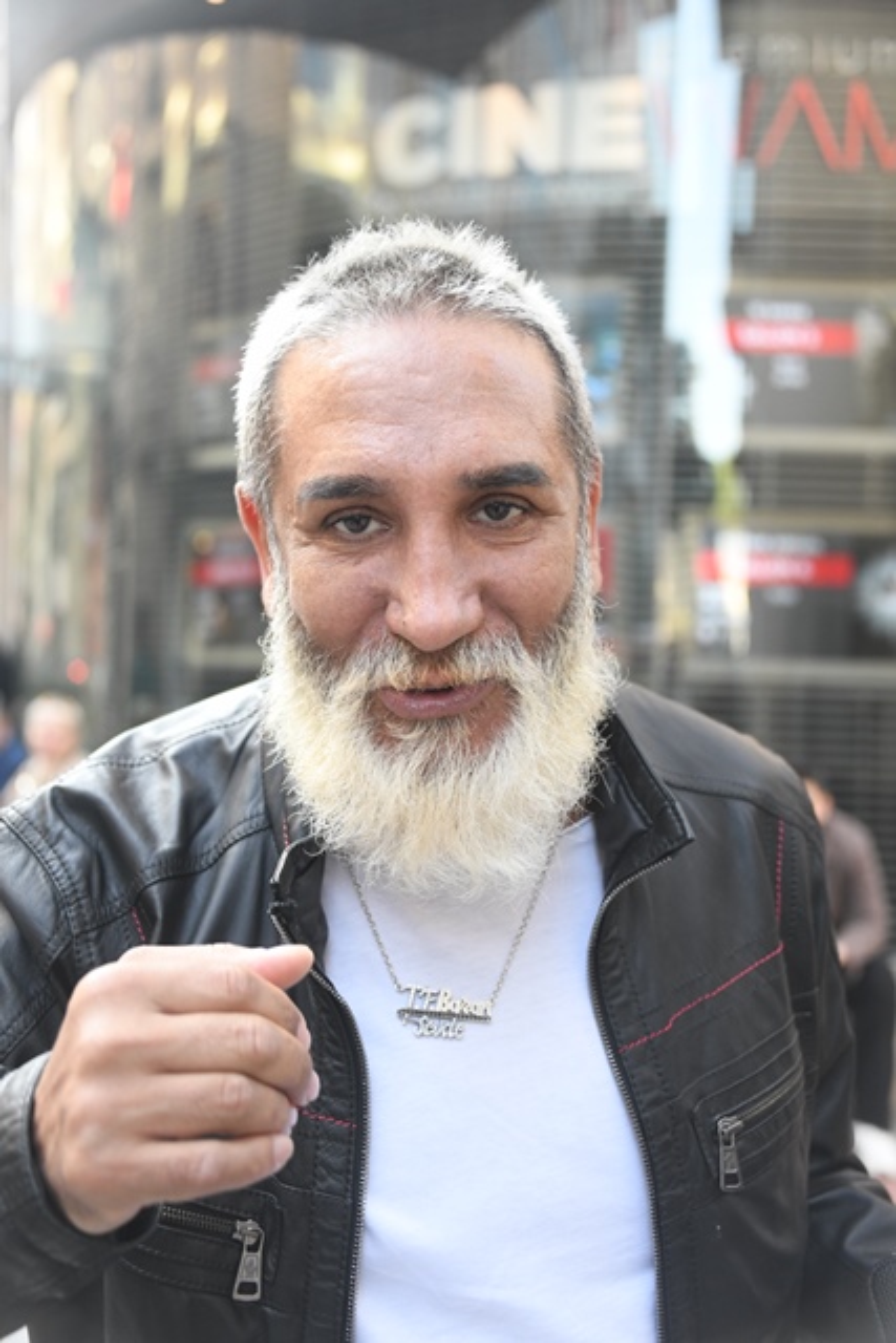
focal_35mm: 45
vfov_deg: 43.6
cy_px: 672
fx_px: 1679
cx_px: 448
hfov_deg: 29.9
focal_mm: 45
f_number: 4.2
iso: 1800
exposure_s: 1/250
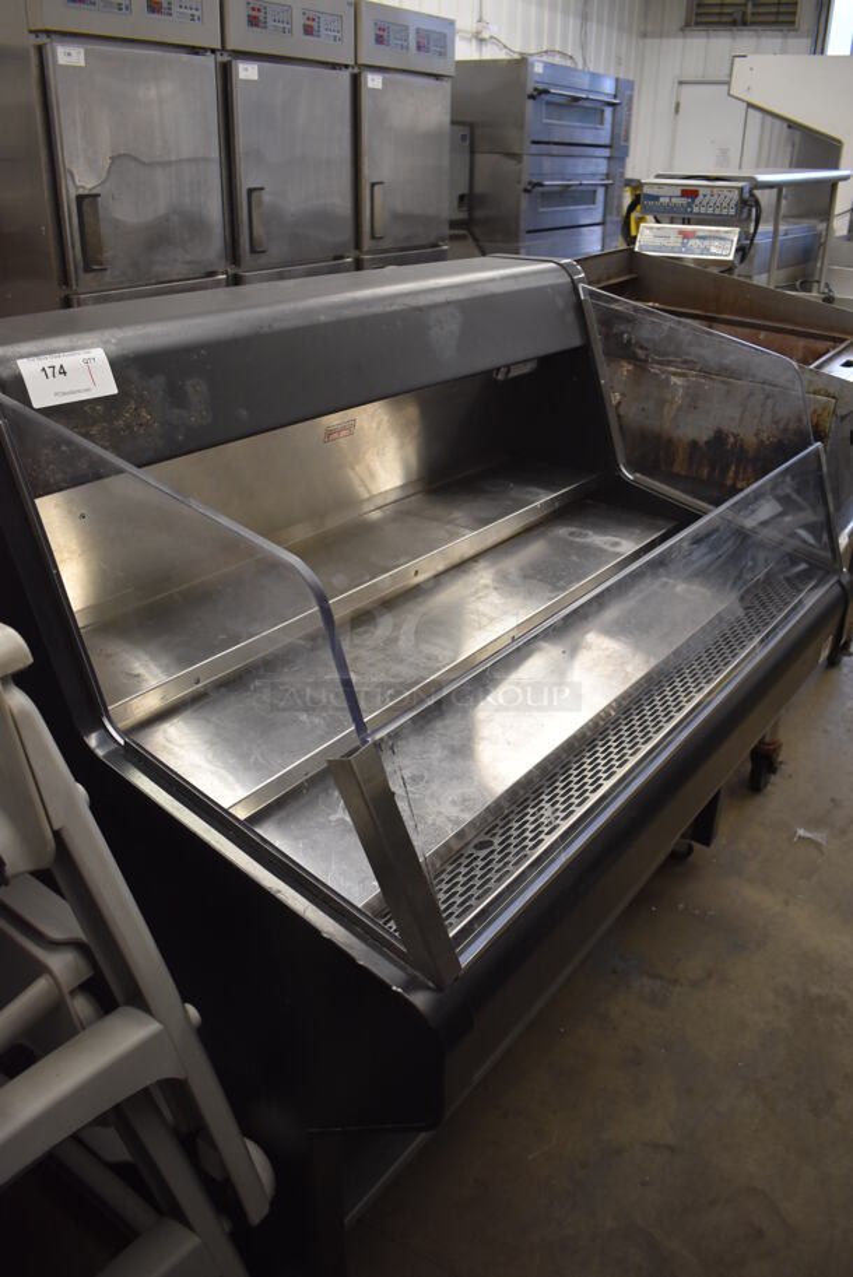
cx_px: 426
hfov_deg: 48.0
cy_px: 638
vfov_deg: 67.3
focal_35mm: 27
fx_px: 958
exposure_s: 1/125
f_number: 3.5
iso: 1000
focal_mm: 18
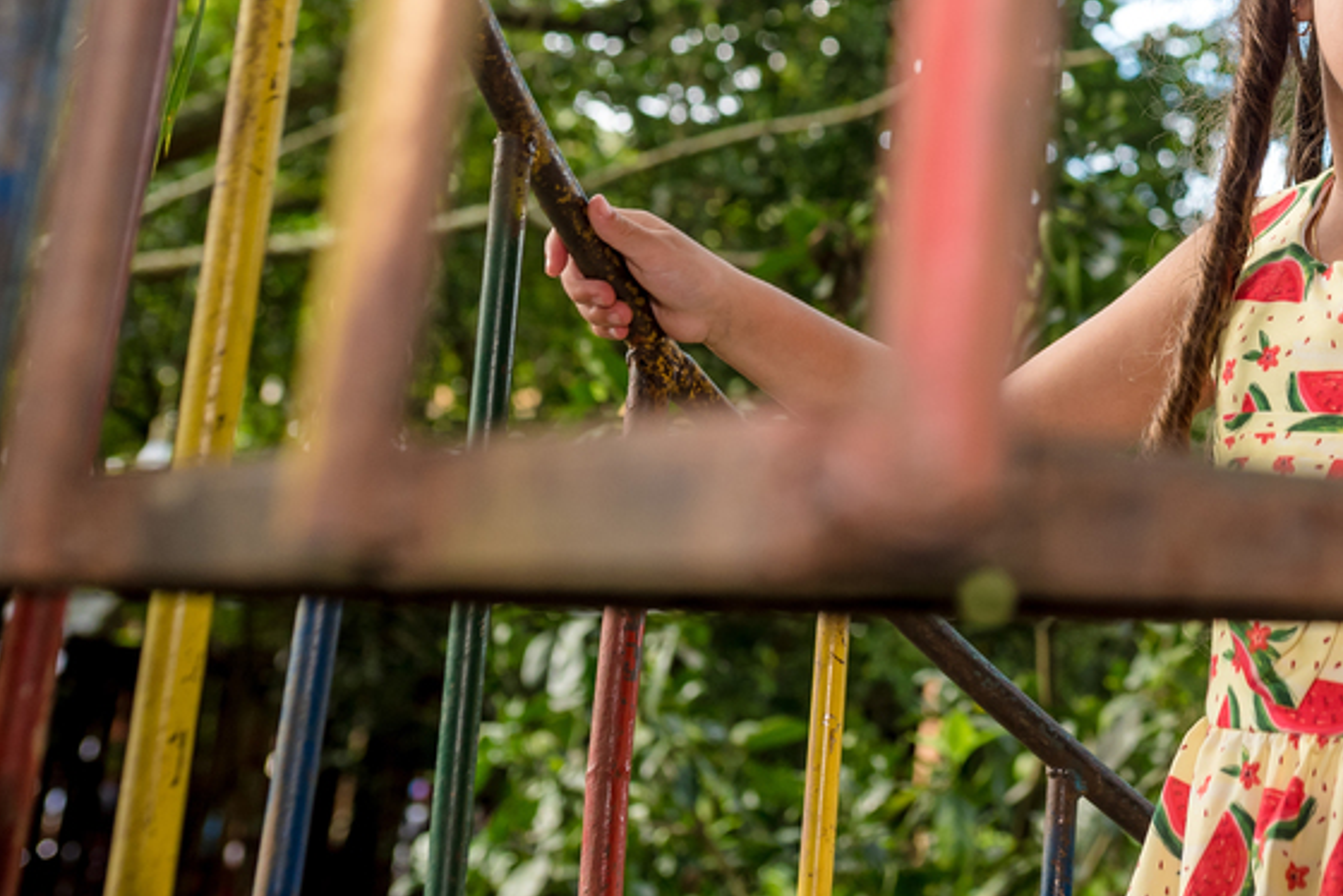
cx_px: 1285
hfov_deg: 25.8
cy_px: -61
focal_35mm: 75
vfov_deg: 17.6
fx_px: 2799
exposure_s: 1/320
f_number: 4
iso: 250
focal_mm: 35
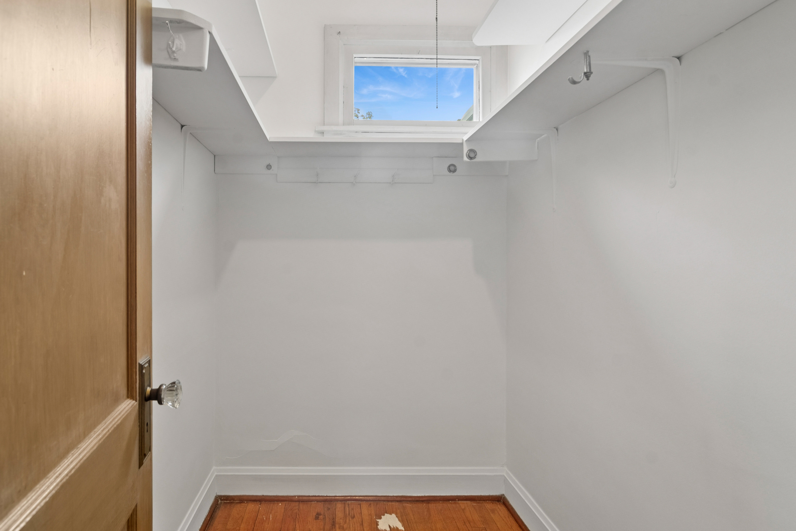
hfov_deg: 90.0
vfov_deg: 67.4
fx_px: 398
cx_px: 398
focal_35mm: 18
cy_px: 266
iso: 200
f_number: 8
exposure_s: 1/10
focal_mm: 12
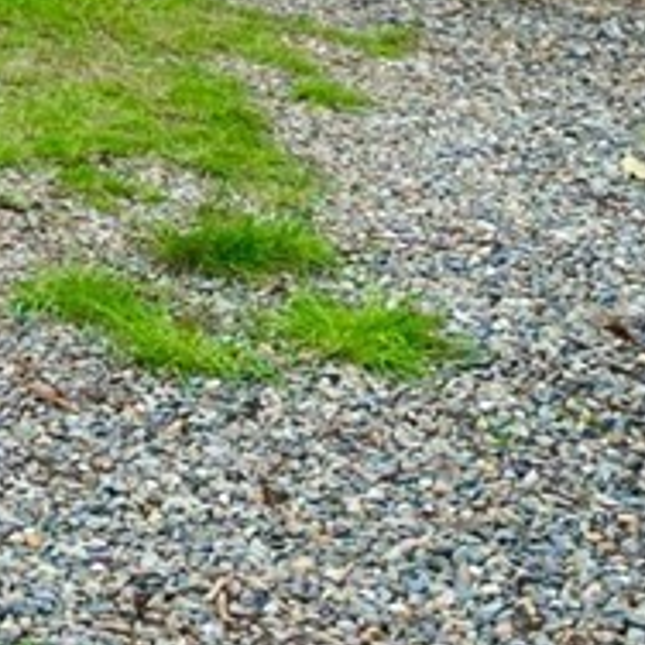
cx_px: -1734
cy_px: -796
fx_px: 1939
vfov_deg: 14.3
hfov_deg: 9.0
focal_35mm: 92
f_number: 7.1
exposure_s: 1/50
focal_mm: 12
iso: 80
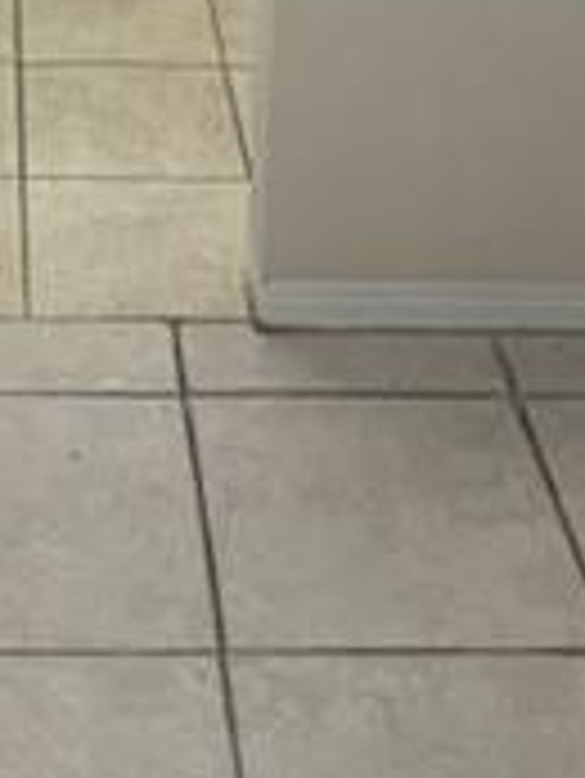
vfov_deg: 18.3
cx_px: -9
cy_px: -508
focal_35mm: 90
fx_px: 2025
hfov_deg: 16.1
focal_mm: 4.2
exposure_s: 1/60
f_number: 1.6
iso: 80
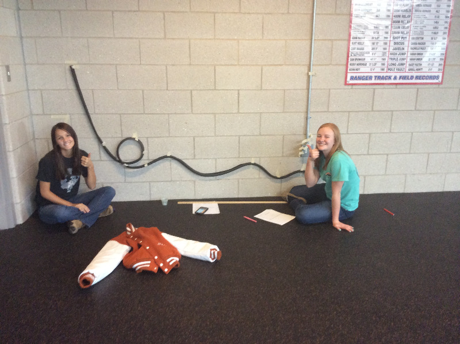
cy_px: 172
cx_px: 230
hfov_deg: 55.4
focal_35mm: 33
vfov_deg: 42.9
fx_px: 438
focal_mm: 3.3
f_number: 2.4
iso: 200
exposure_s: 1/24
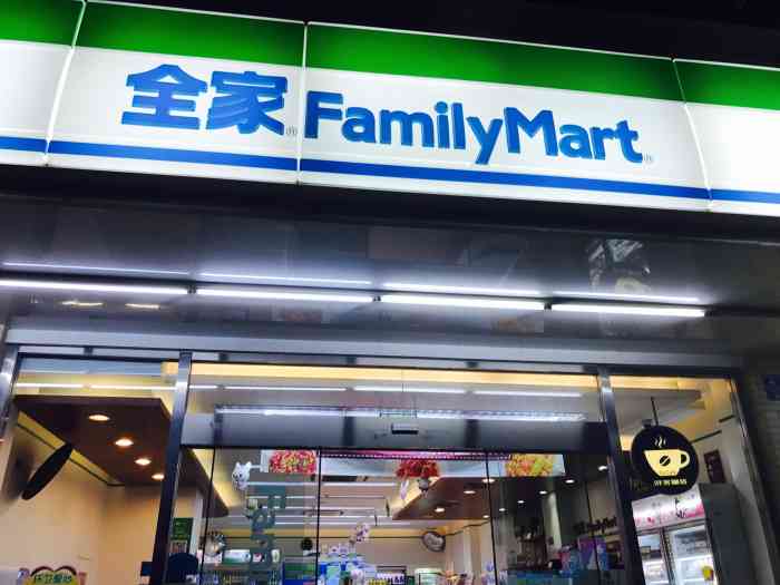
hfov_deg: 63.4
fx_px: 631
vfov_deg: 49.7
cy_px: 292
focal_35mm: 28
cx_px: 390
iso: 32
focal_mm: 3.99
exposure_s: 1/100
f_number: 1.8
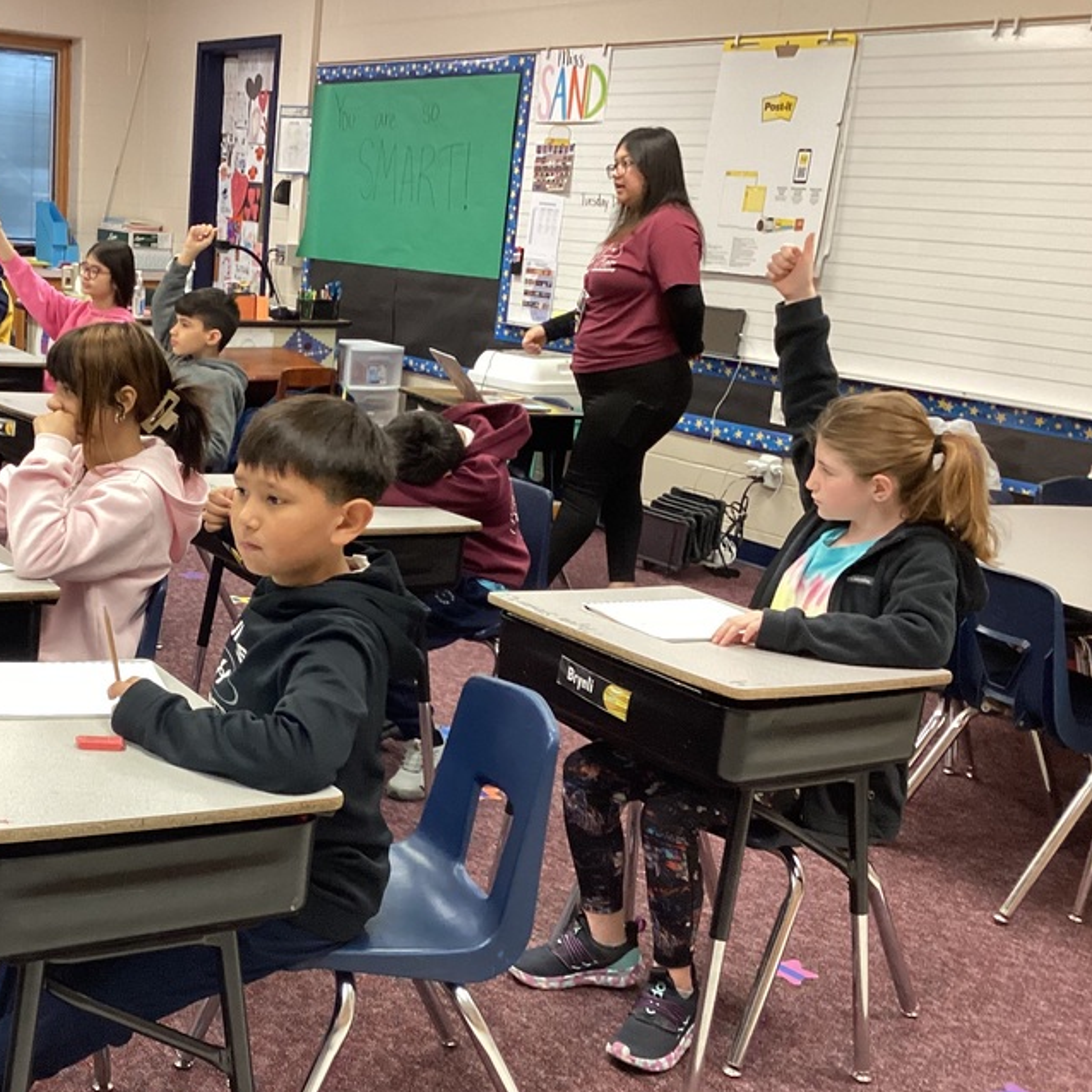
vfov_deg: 38.3
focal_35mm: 44
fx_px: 1570
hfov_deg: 37.1
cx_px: 224
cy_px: 568
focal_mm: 3.3
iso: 200
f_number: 2.4
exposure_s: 1/60
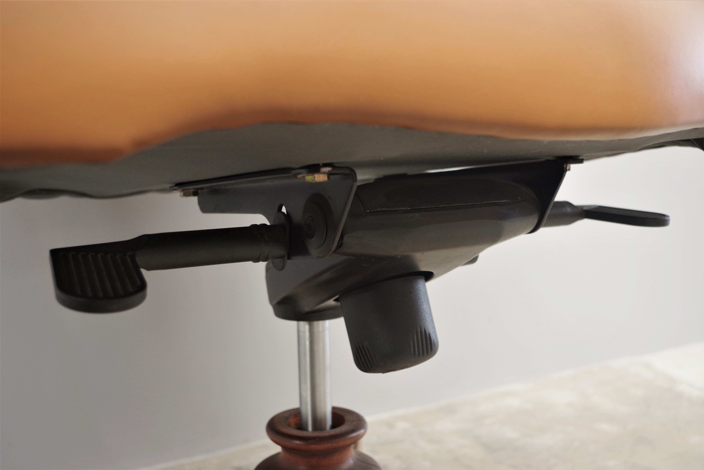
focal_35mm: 36
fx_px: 704
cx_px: 352
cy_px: 235
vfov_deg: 36.9
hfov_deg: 53.1
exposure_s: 1/60
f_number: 4
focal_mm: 24.38
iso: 800
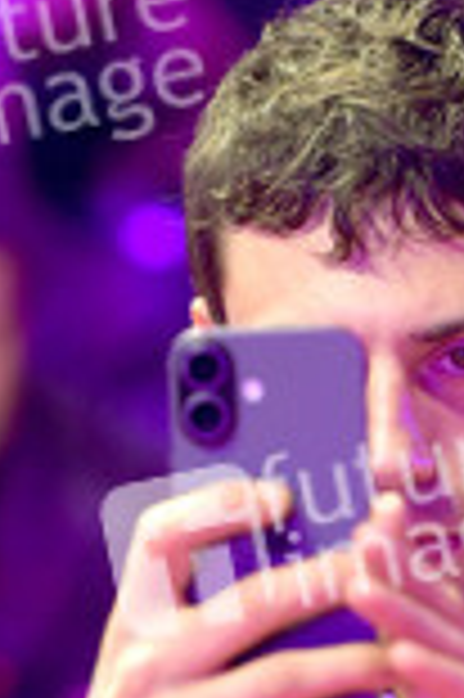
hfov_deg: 3.1
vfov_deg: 4.7
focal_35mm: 440
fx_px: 8525
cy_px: 757
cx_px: 464
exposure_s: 1/250
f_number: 4
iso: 1600
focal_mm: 170
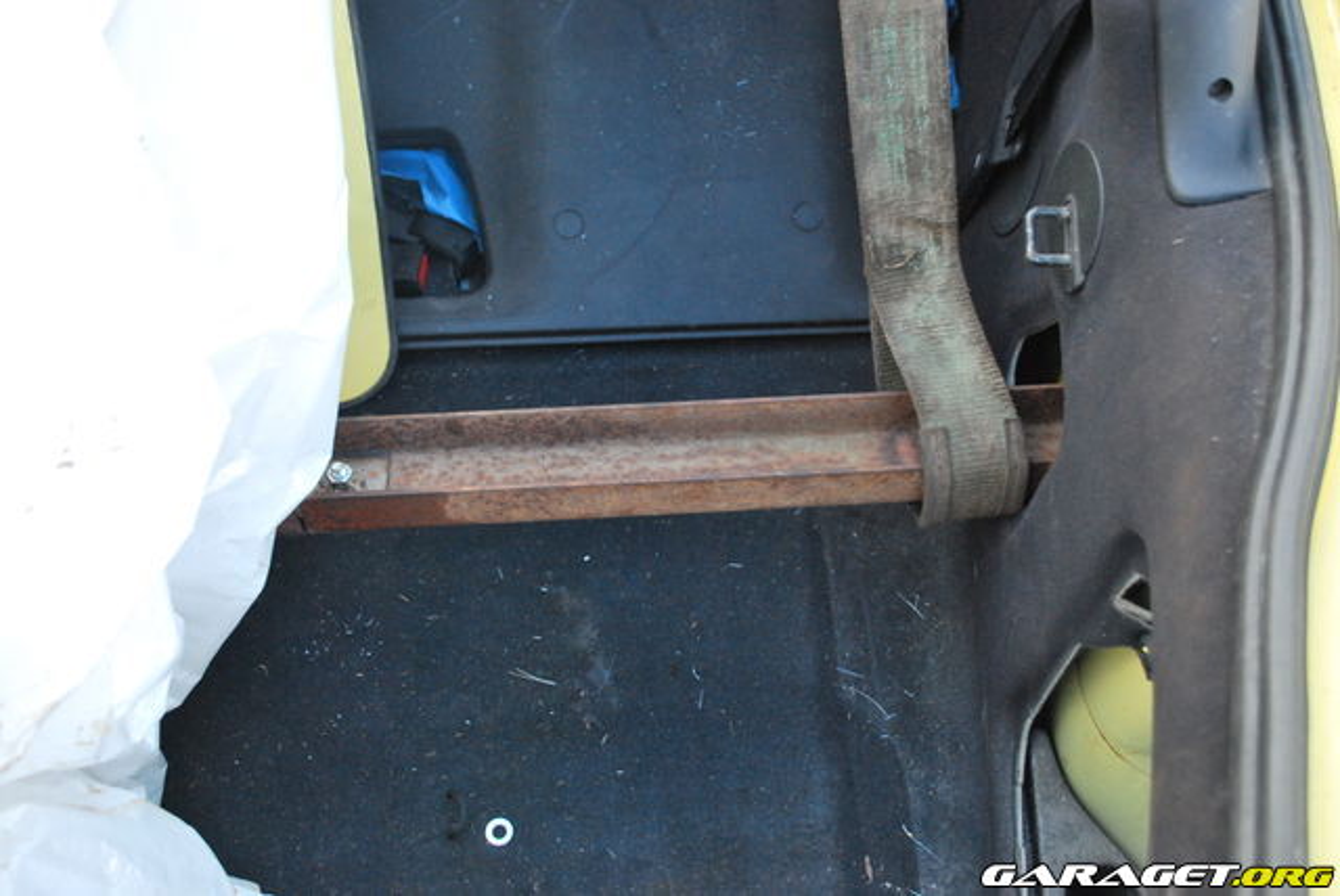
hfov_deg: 53.1
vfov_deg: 36.9
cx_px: 670
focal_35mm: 36
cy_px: 448
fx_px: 1341
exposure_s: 1/320
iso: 800
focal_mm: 24
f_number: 4.2
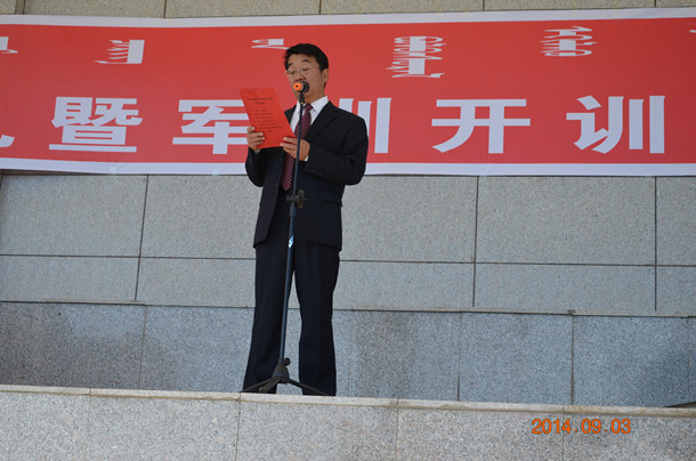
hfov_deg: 32.0
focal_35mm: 63
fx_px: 1215
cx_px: 348
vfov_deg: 21.5
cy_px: 230
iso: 200
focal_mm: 42
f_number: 7.1
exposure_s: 1/400
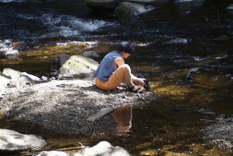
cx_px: 116
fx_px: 1024
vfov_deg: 8.7
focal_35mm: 158
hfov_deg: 13.0
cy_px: 78
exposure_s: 1/250
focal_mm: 105
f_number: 4.5
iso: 800
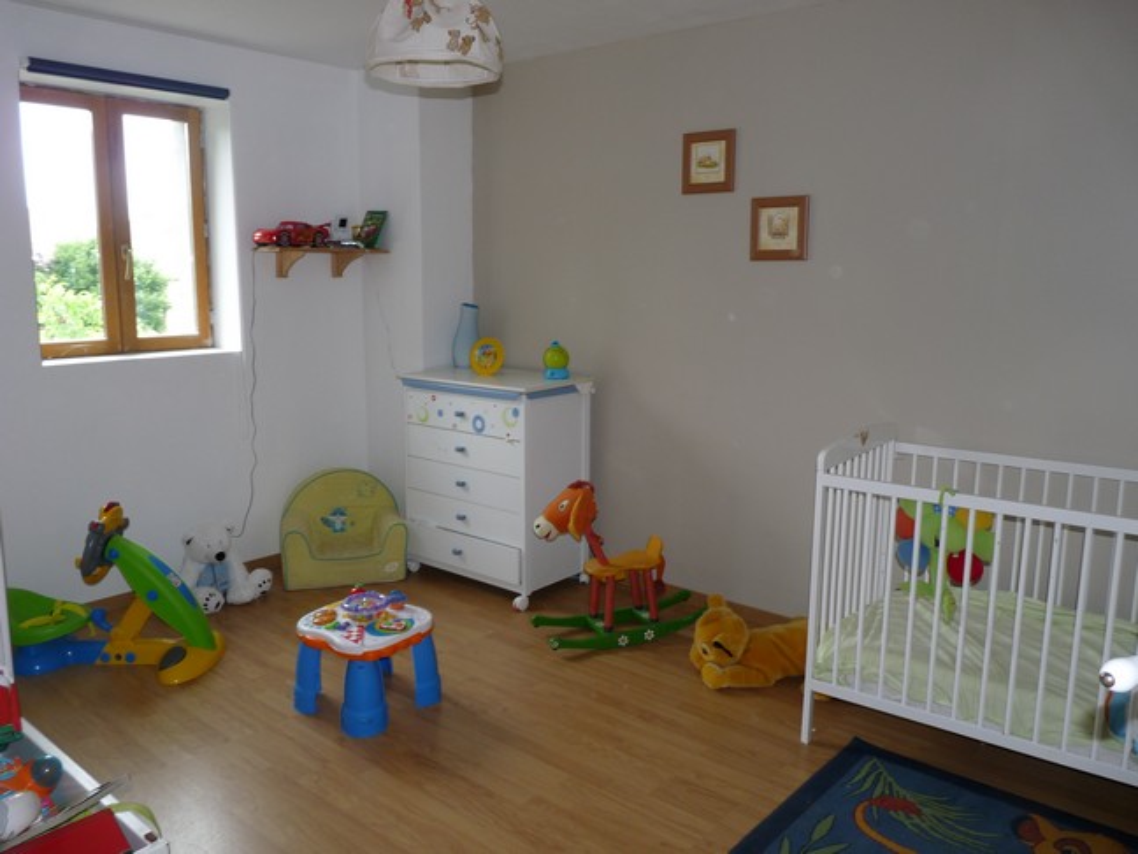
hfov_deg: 65.3
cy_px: 427
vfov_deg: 51.4
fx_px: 888
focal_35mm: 27
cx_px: 569
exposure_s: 1/30
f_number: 2.8
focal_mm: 4.8
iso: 100
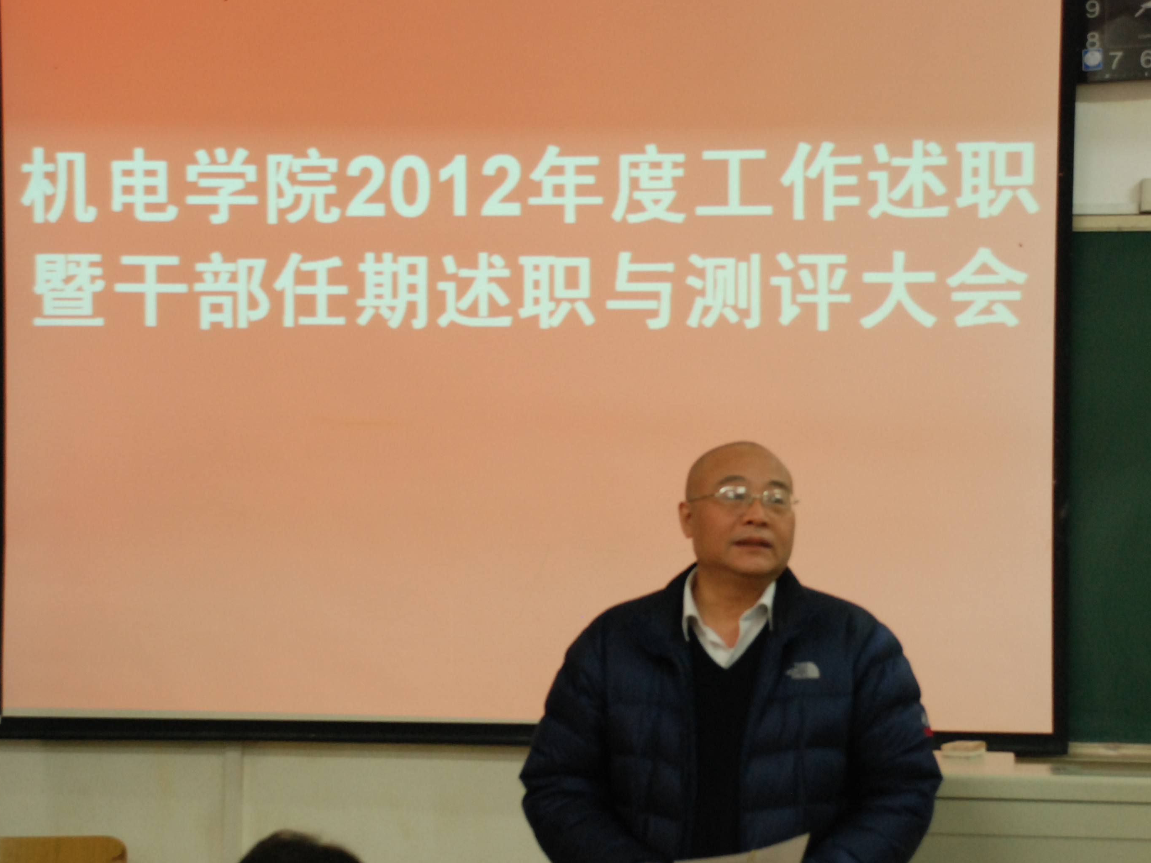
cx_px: 707
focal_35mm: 98
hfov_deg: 20.0
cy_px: 524
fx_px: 3258
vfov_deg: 15.1
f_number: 6.3
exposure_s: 1/25
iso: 800
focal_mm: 48
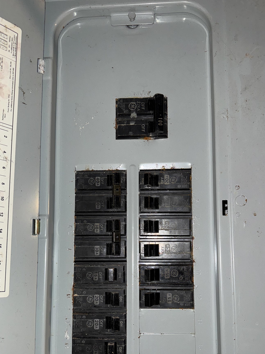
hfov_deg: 44.2
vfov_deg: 55.7
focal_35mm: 32
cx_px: 138
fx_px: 327
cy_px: 234
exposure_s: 1/9
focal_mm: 6.76
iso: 50
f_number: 1.78
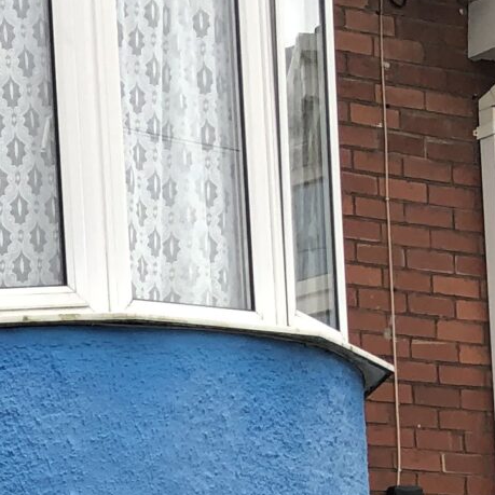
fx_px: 2233
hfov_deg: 11.3
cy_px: 886
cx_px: -537
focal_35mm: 138
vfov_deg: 11.7
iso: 32
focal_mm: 4
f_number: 1.8
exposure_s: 1/120
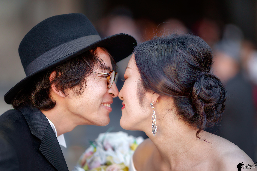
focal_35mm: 135
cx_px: 128
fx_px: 964
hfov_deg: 15.2
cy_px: 86
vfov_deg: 10.2
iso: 100
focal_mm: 135
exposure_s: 1/320
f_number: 2
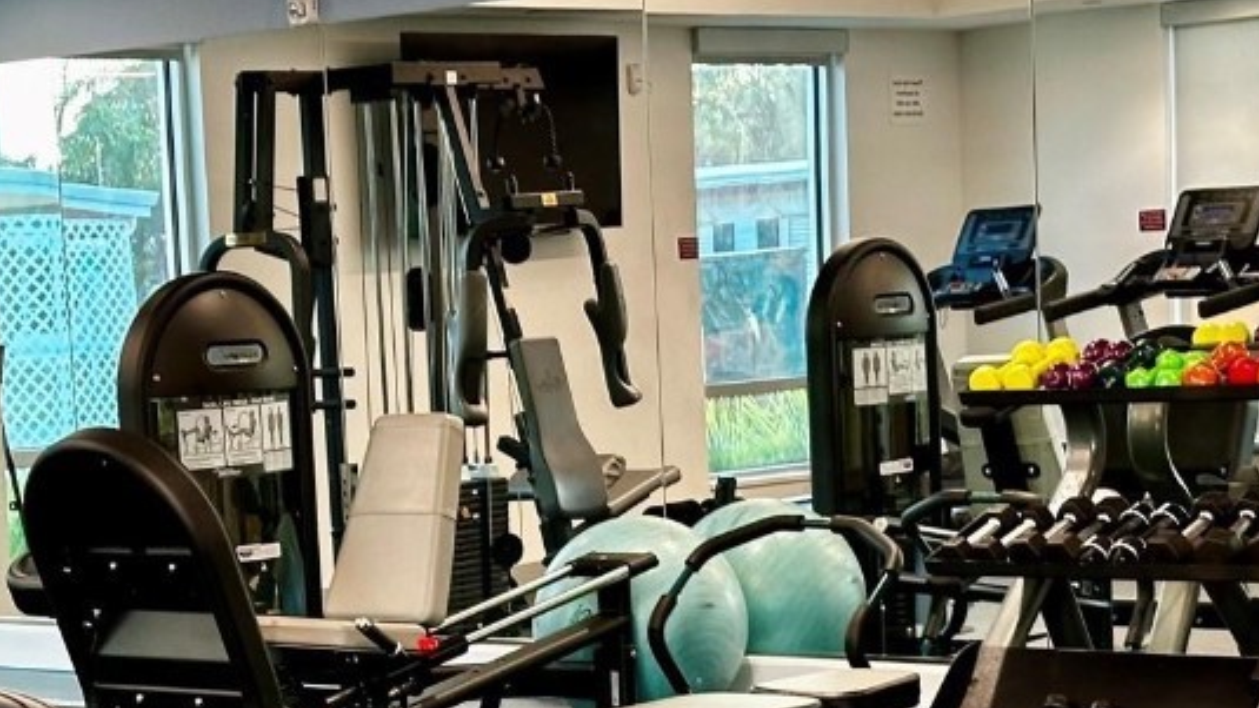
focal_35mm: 100
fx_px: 3339
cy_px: 696
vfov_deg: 12.0
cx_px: 348
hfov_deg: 21.2
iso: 125
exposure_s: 1/60
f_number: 1.78
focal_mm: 6.86
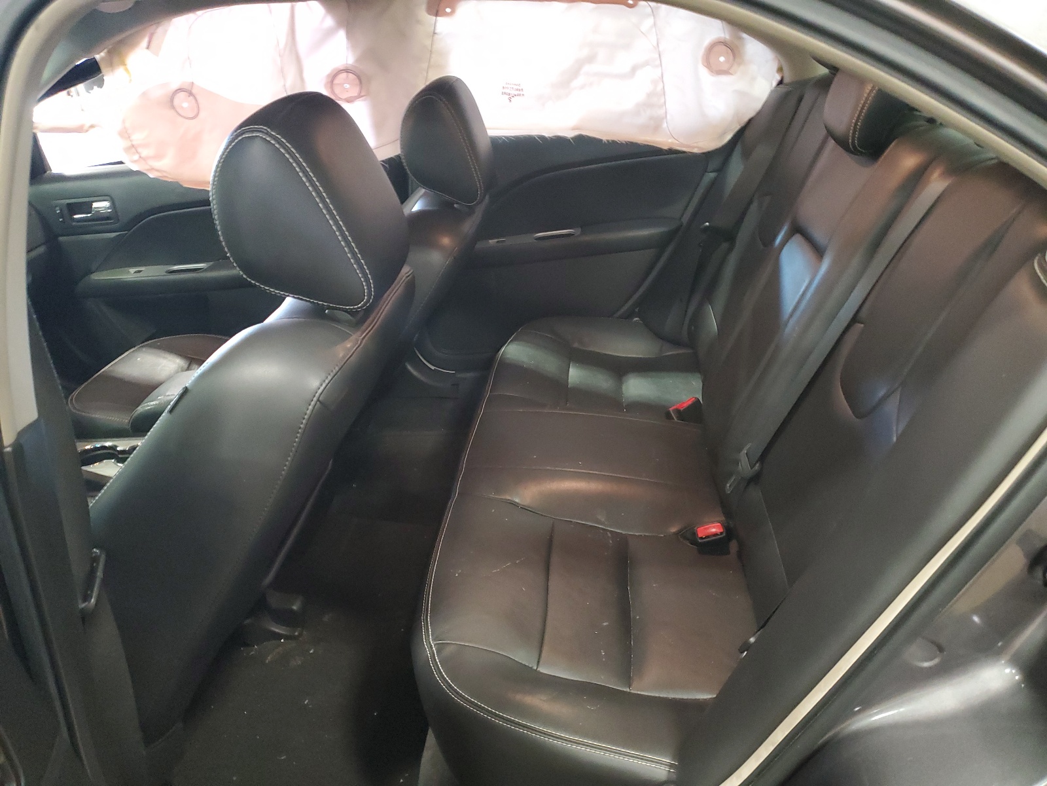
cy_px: 393
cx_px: 524
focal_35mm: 26
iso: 370
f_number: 1.5
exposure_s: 1/15
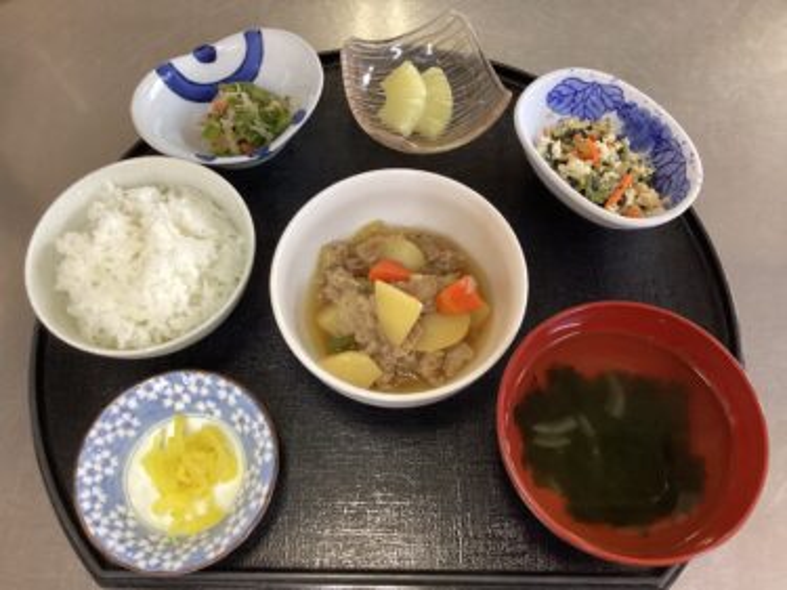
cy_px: 295
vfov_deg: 45.4
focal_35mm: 31
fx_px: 705
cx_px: 394
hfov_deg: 58.4
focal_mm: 3.3
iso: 200
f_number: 2.4
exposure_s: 1/60
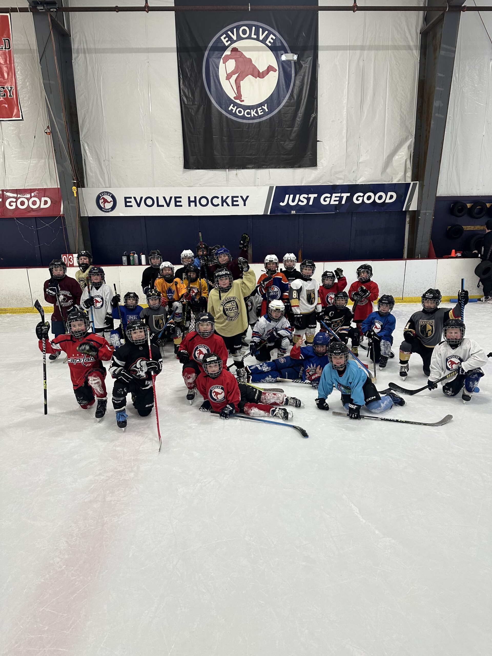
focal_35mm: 24
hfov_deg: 56.8
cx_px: 246
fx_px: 455
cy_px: 328
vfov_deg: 71.6
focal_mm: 6.86
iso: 160
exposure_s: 1/120
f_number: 1.78
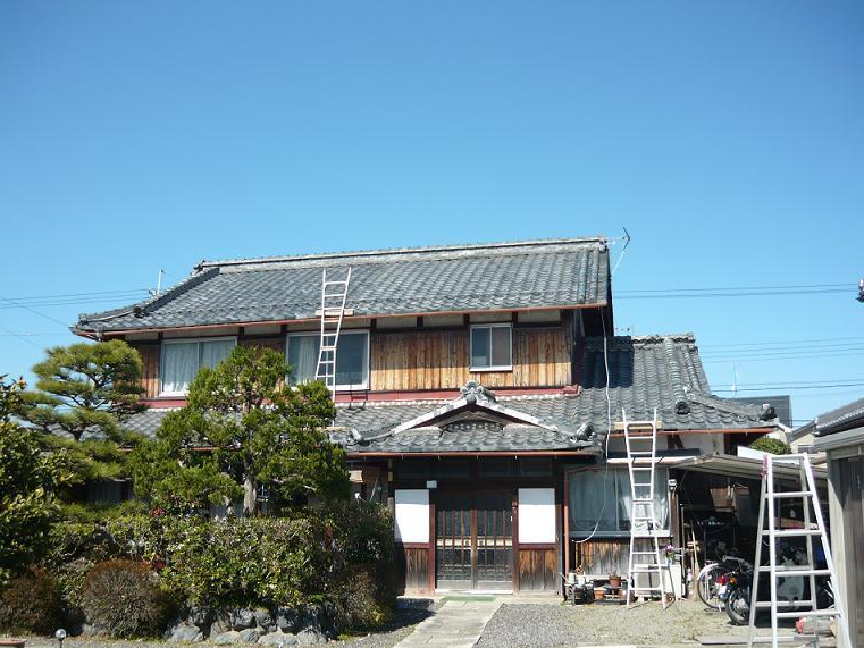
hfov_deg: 53.9
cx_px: 439
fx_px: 849
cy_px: 325
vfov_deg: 41.8
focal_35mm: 34
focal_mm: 5.5
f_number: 8
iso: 100
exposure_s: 1/160
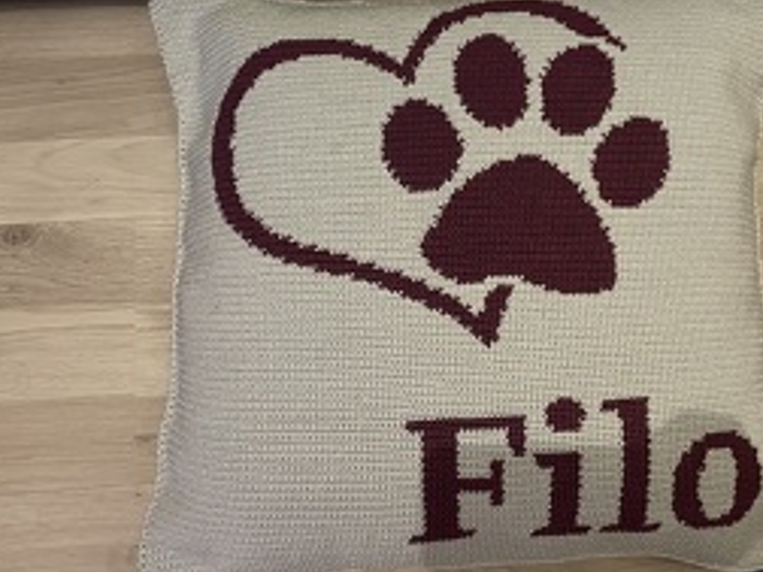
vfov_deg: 39.5
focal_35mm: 36
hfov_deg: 51.0
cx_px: 462
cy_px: 227
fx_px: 794
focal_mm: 4.2
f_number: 1.6
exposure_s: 1/30
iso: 800
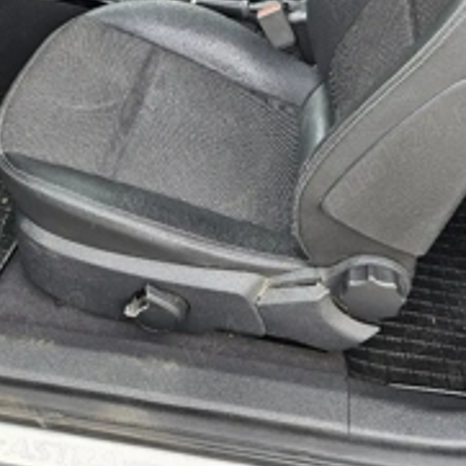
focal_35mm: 45
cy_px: -21
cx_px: 255
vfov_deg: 33.7
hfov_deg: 37.5
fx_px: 685
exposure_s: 1/192
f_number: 1.8
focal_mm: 5.4
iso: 100
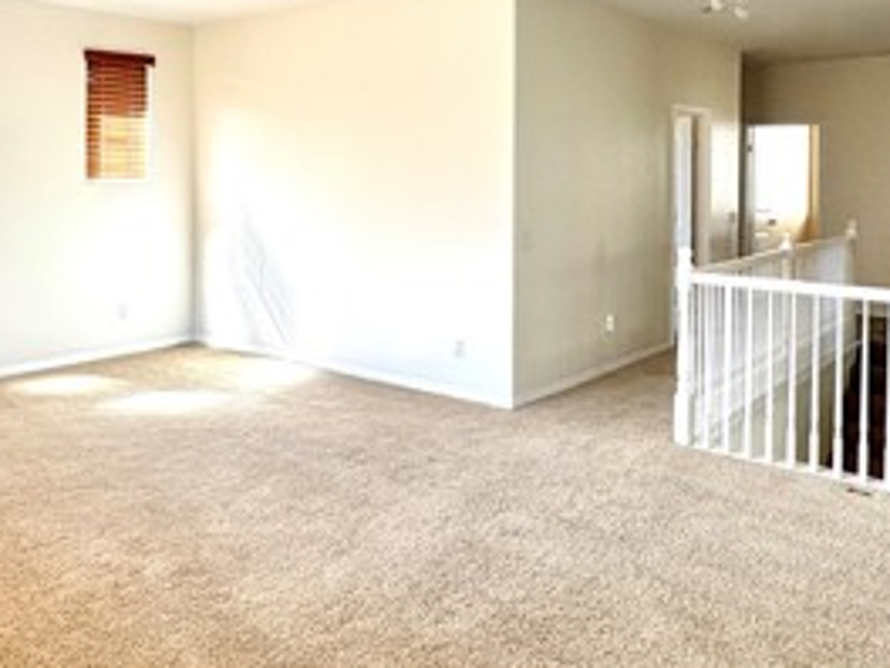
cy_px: 179
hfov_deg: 53.9
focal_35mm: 34
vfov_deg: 40.8
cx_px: 401
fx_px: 874
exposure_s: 1/99
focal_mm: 2.22
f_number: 2.2
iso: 100
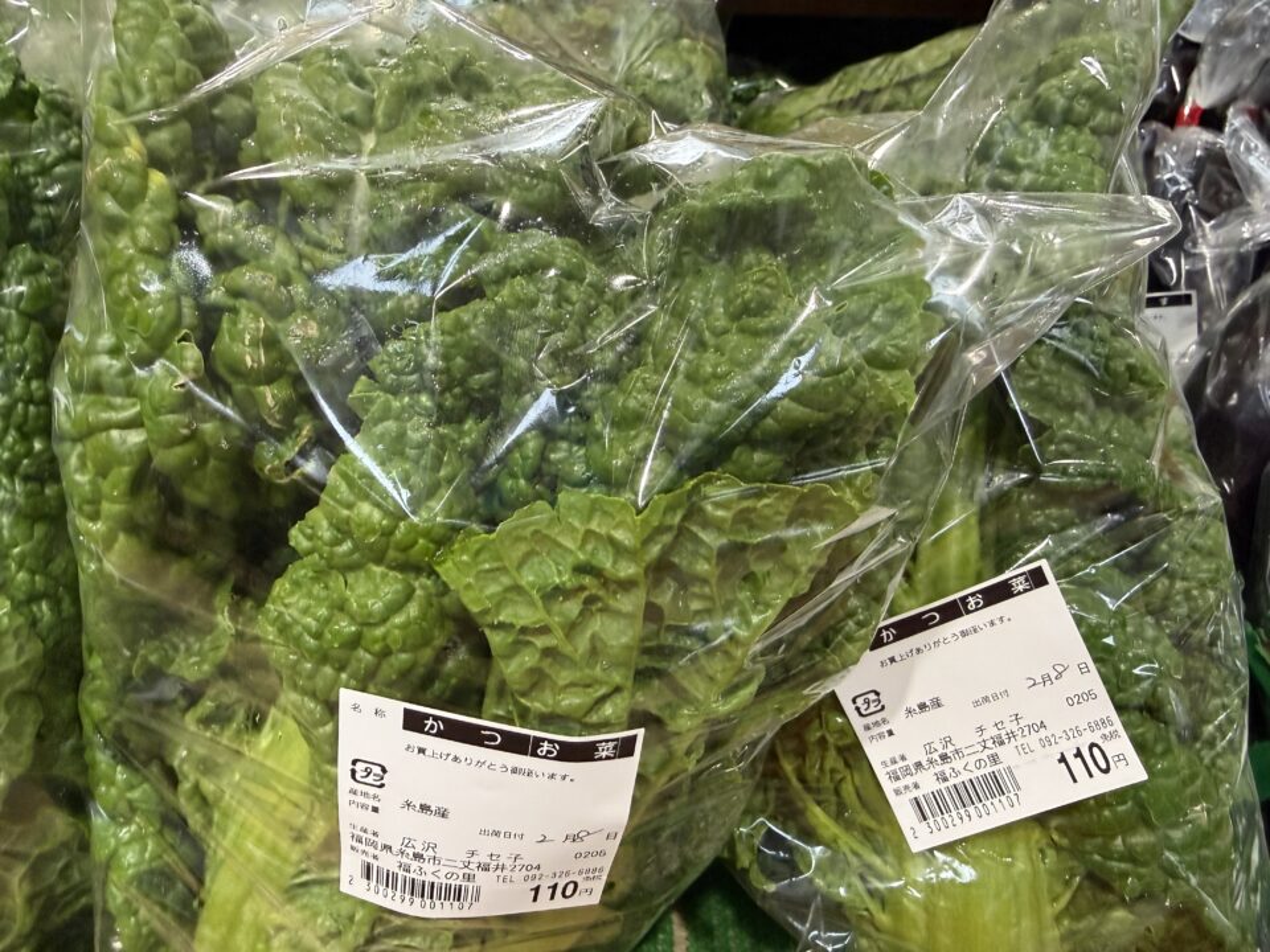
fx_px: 881
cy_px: 476
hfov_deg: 71.6
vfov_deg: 56.8
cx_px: 635
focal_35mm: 24
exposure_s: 1/60
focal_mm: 2.22
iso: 320
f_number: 2.2
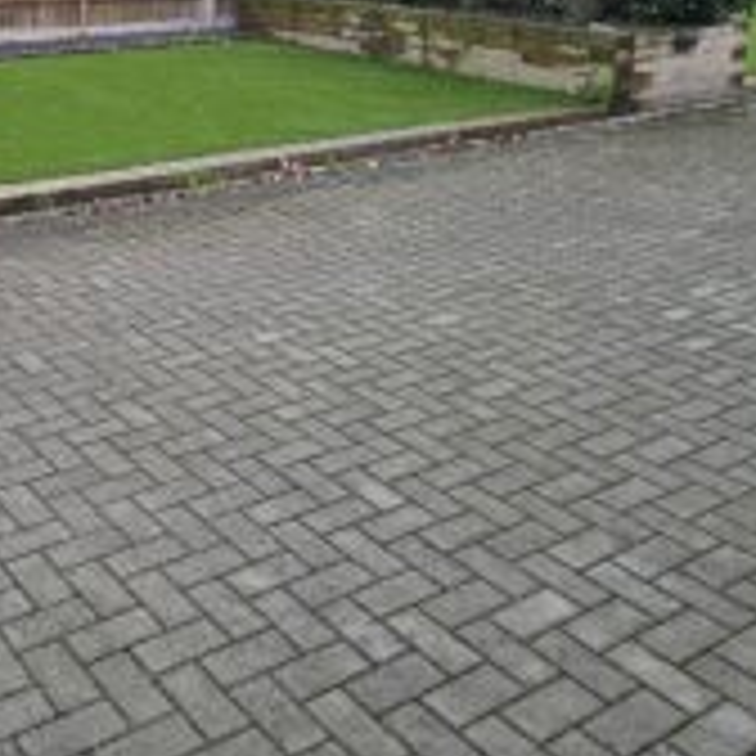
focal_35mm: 41
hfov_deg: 38.5
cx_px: 99
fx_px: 1013
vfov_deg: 38.7
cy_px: 108
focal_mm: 1.74
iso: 40
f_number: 2.2
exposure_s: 1/100
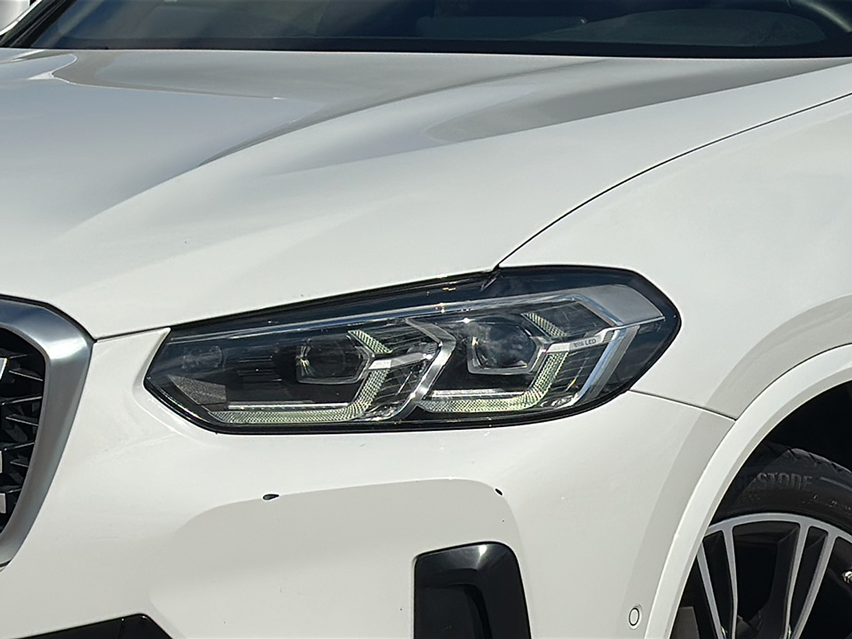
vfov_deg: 14.8
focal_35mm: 100
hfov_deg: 19.6
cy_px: 320
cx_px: 426
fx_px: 2461
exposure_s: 1/12346
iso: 50
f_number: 1.78
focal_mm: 6.86
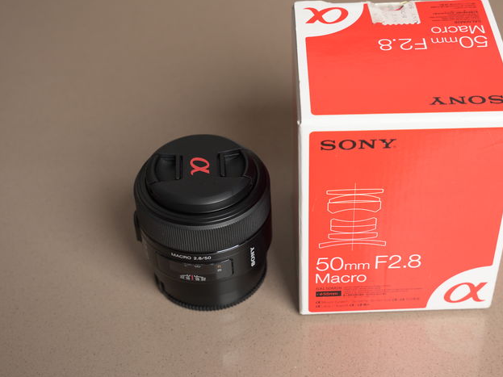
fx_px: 917
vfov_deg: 23.2
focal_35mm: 63
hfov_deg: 30.6
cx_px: 309
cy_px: 181
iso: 500
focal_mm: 51.1
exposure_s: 1/60
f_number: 7.1
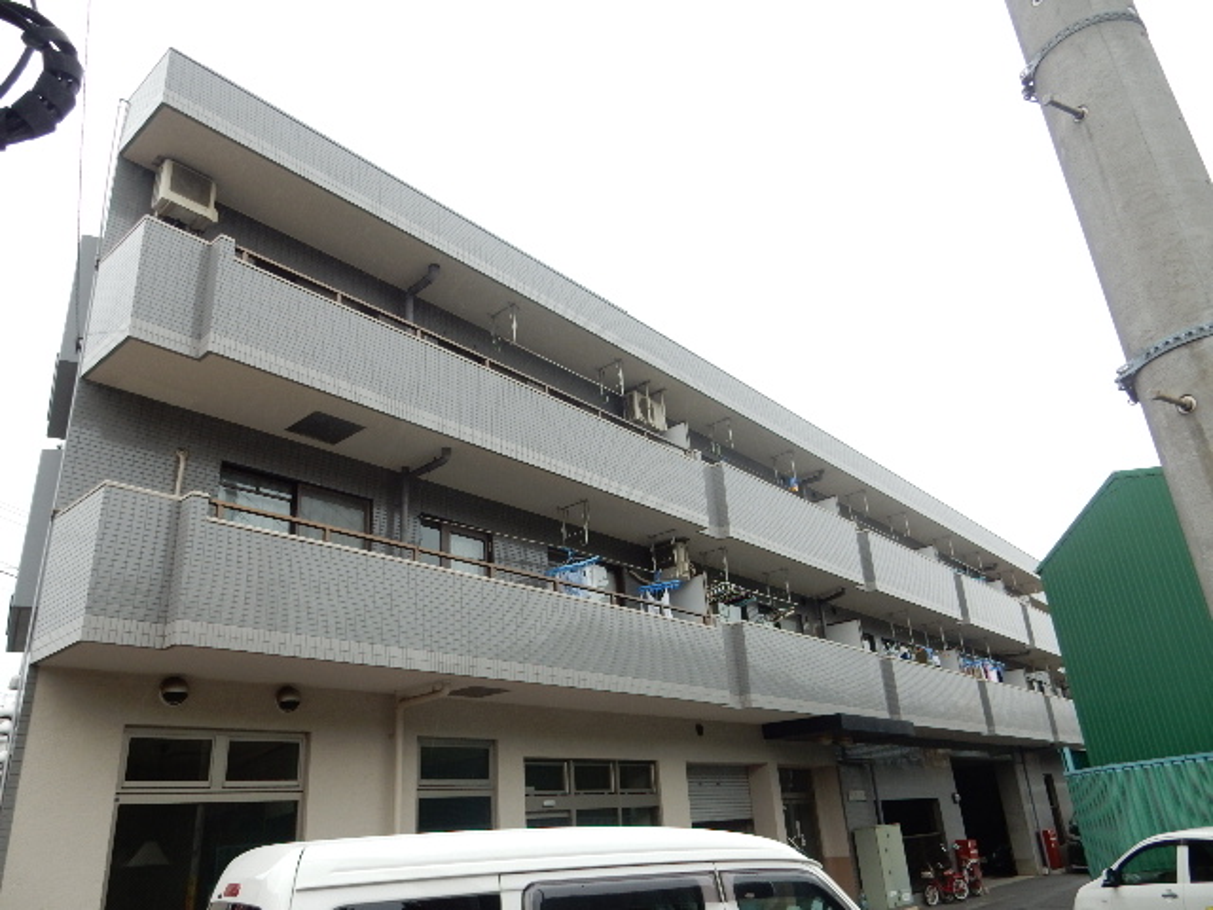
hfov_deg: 69.4
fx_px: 876
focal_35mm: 25
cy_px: 455
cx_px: 606
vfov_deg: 54.9
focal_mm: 4.5
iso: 125
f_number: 3.7
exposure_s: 1/160
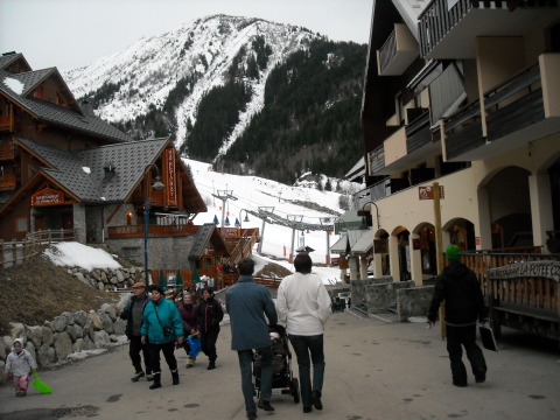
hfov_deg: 52.6
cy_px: 210
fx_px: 566
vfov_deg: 40.7
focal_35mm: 35
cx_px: 280
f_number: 2.8
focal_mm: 5.7
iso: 308
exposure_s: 1/250
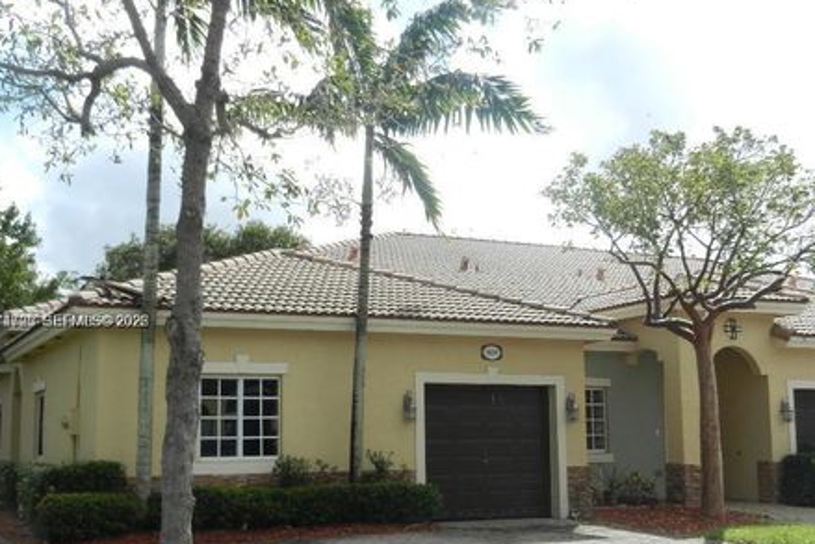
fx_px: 1019
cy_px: 322
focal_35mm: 45
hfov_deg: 43.6
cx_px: 421
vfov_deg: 29.8
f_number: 4
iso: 160
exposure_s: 1/1000
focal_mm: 6.9
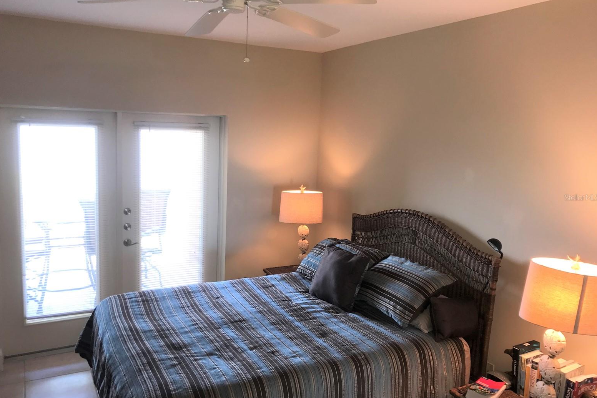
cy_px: 197
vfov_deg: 43.6
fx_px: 497
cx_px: 293
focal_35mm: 30
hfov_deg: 61.9
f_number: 1.8
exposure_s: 1/30
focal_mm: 3.99
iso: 32
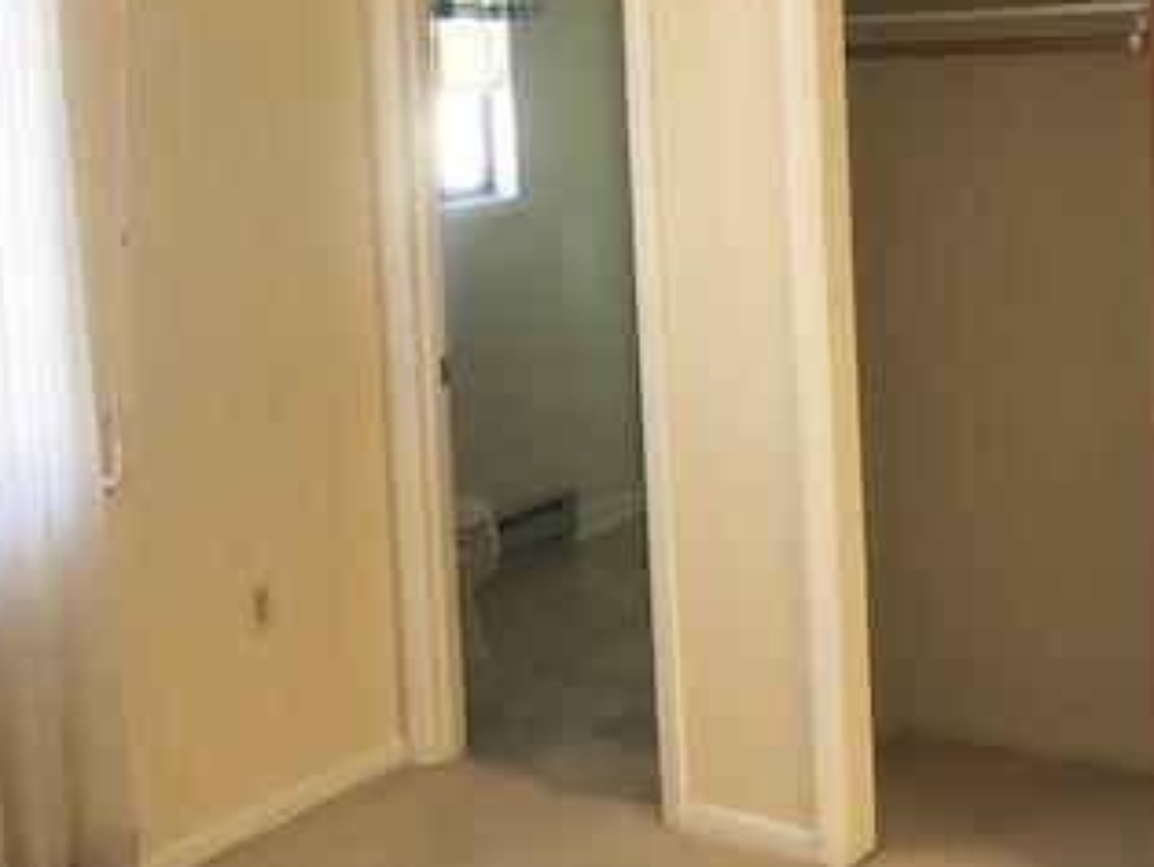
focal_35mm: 57
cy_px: 217
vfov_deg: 25.4
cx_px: 533
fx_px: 1902
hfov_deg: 33.7
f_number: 1.8
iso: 20
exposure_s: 1/40
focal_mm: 3.99
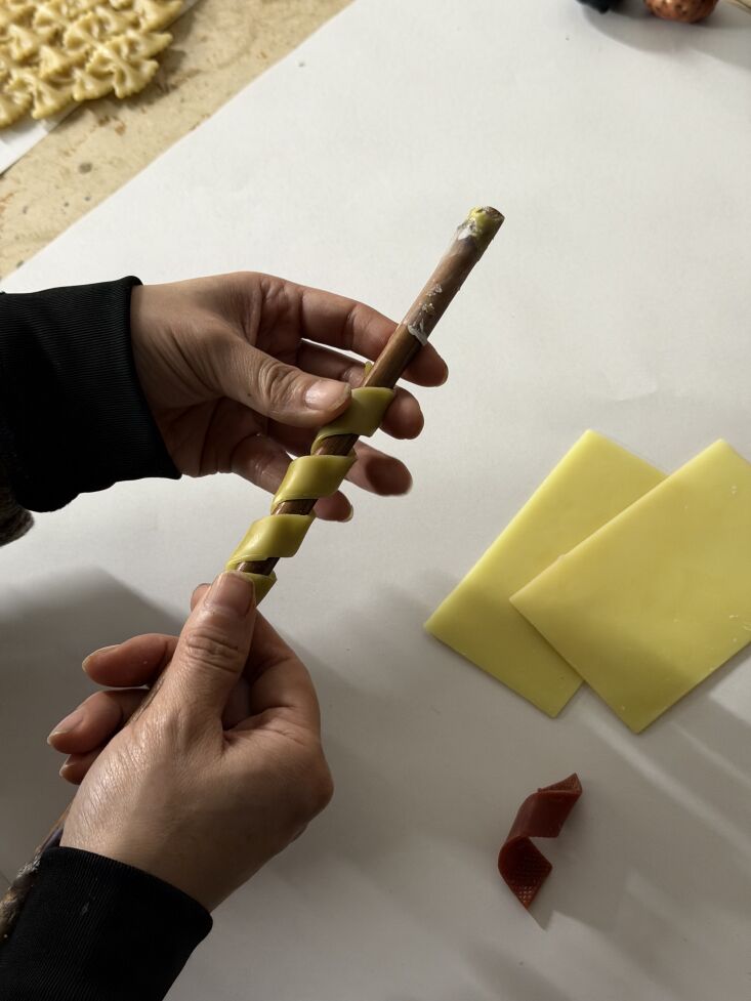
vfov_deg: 39.7
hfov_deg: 30.3
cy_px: 500
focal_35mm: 48
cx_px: 376
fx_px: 1388
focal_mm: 6.76
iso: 200
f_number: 1.78
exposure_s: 1/50
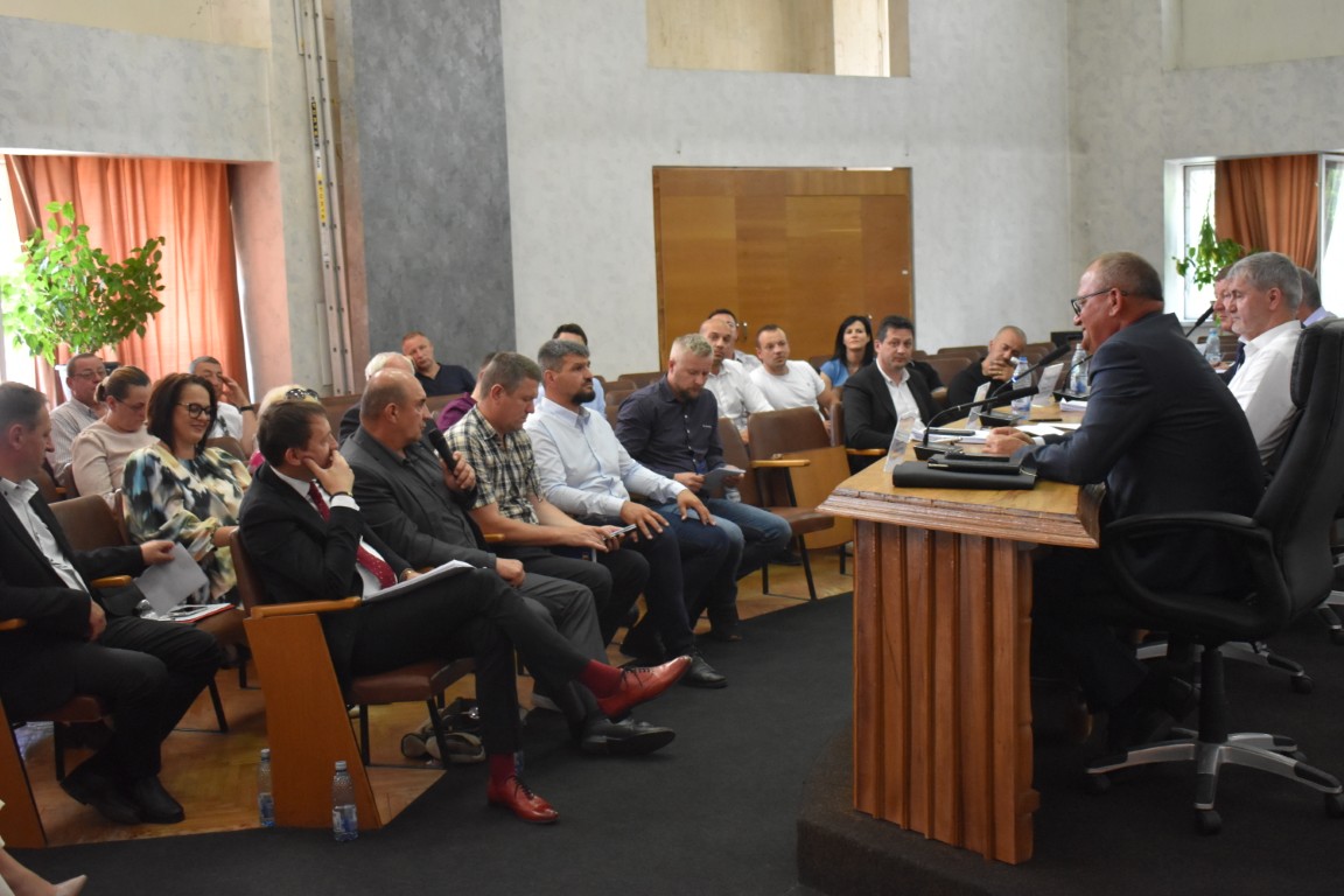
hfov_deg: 47.9
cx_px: 672
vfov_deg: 33.0
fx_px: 1512
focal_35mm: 40
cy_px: 448
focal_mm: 27
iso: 2500
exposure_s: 1/60
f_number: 4
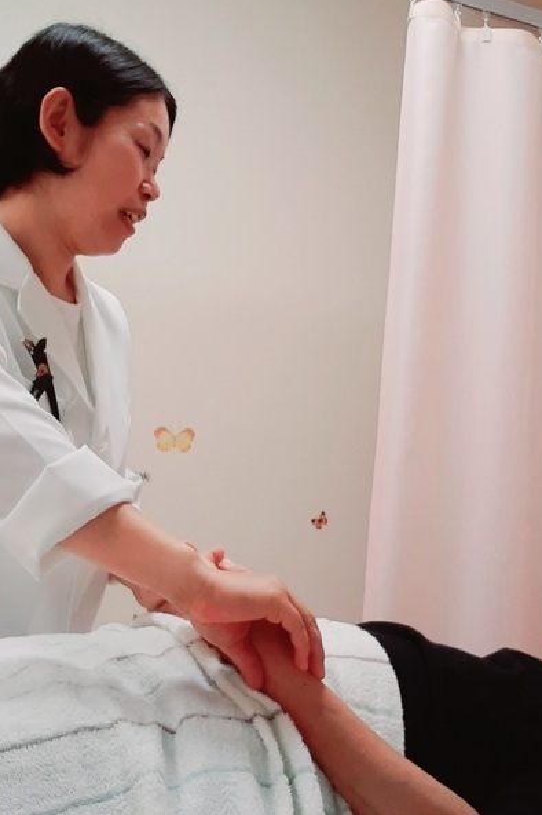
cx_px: 275
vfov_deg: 43.6
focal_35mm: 45
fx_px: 1017
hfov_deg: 29.8
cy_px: 405
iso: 50
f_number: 2
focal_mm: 2.66
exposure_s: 1/50
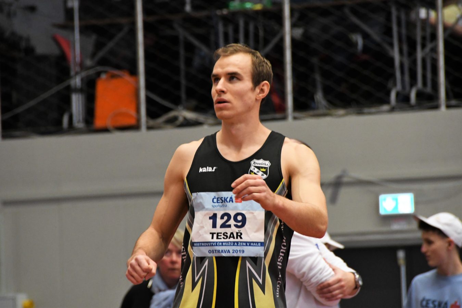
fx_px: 3850
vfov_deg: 4.6
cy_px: 154
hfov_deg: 6.9
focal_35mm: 300
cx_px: 231
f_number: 5.6
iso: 3200
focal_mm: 200
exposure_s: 1/200
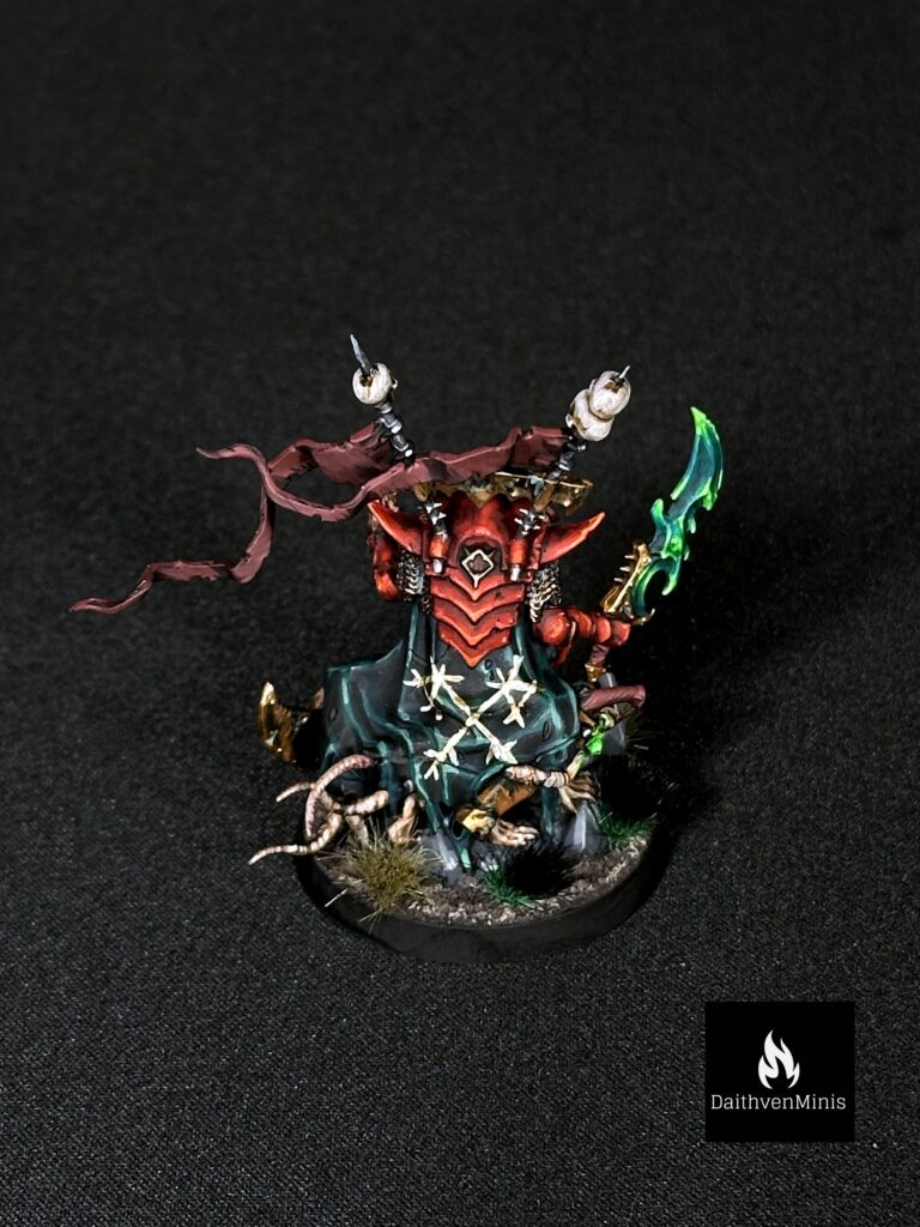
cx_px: 460
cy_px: 614
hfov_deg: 14.5
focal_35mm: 102
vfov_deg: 19.3
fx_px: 3615
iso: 64
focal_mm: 6.86
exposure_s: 1/100
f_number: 1.78
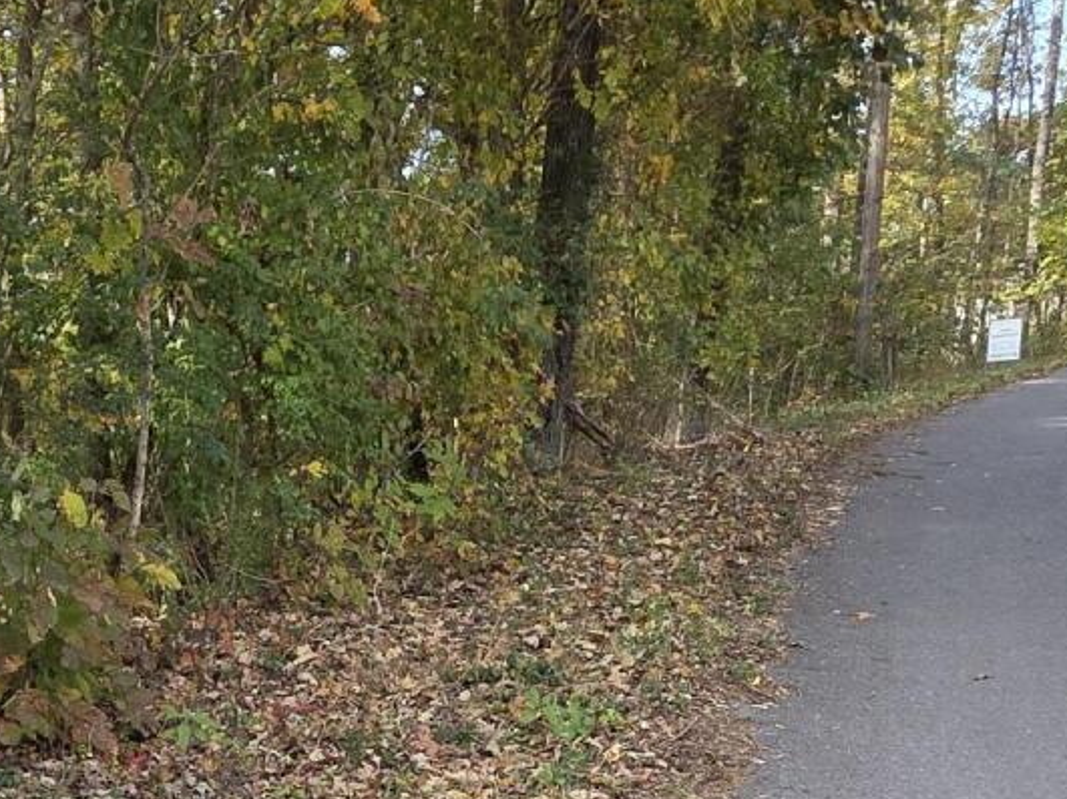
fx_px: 1510
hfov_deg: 35.2
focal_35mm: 49
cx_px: 0
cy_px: 897
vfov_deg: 27.0
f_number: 1.9
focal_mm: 2.2
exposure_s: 1/265
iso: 40
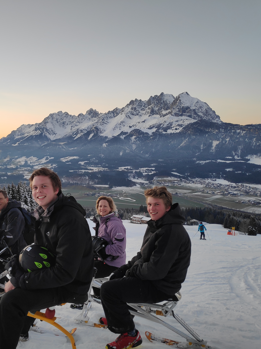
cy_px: 175
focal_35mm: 27
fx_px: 271
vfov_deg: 65.3
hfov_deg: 49.4
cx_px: 67
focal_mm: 3.94
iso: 101
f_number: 1.9
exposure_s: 1/100
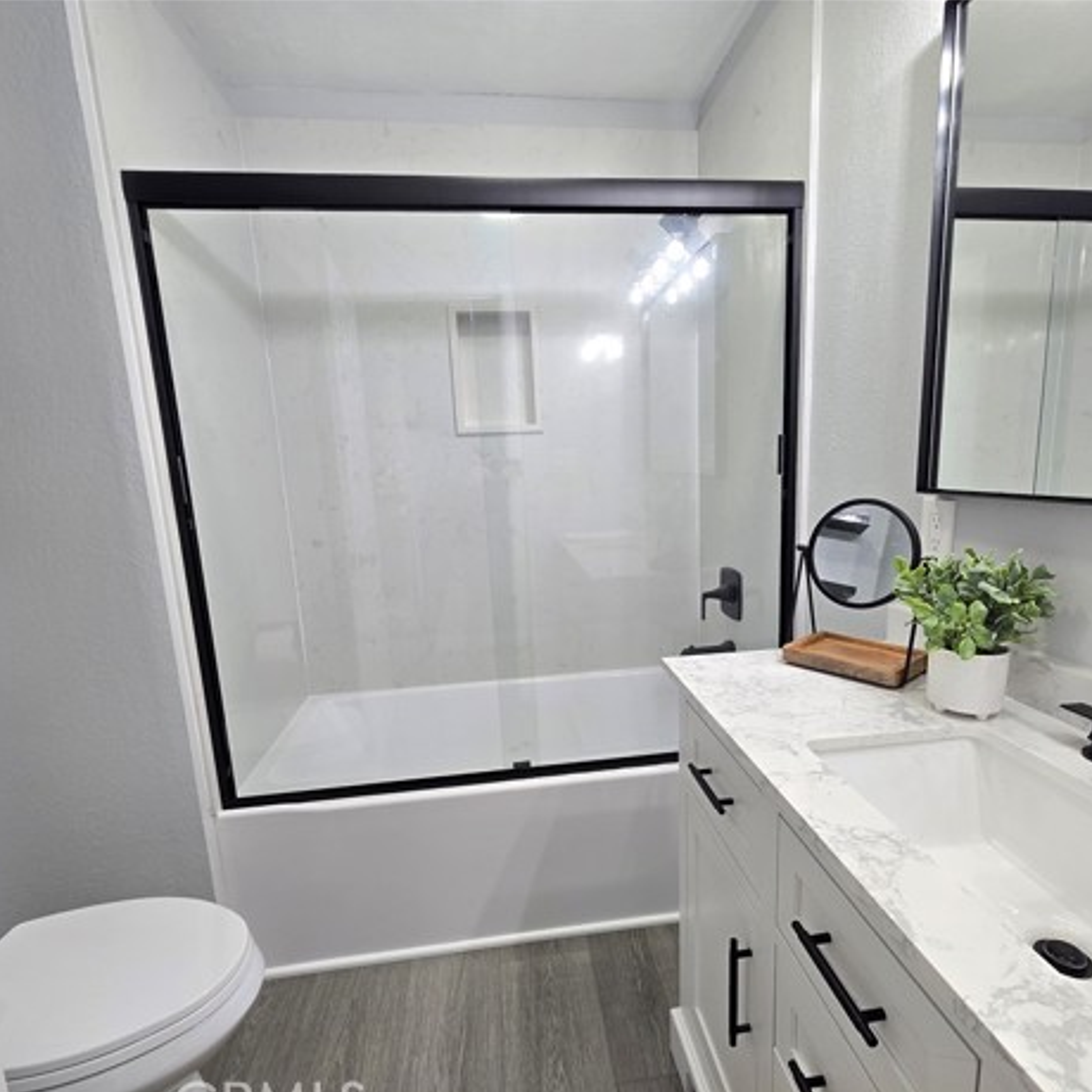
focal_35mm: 16
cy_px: 567
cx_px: 582
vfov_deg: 87.4
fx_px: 571
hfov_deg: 87.3
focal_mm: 2.2
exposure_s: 1/60
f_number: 2.2
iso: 160
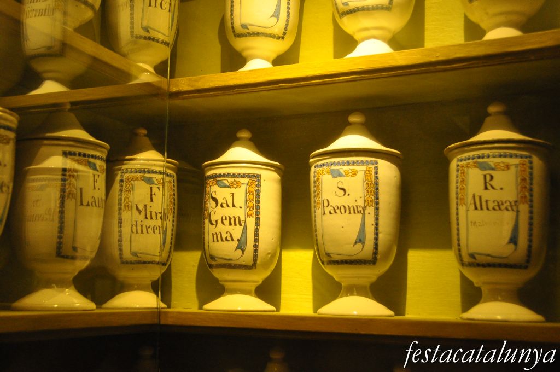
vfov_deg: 28.0
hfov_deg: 41.2
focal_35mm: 48
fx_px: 746
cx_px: 280
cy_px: 186
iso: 1600
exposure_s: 1/20
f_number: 4
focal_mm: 32
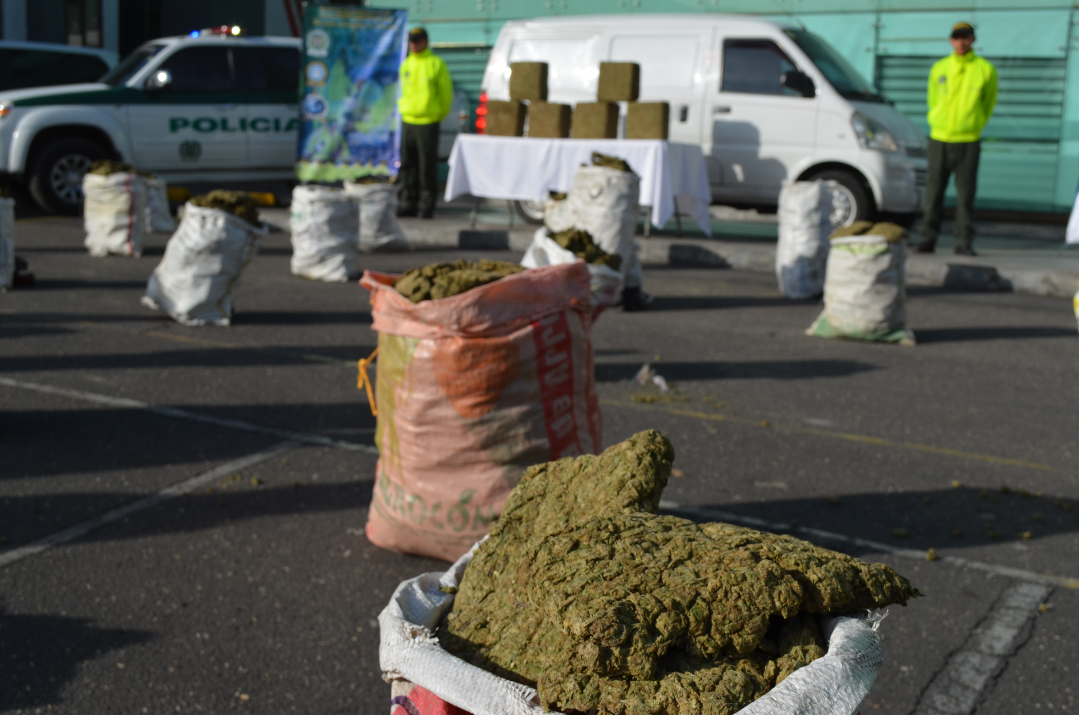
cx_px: 540
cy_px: 358
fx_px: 1301
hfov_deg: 45.0
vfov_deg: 30.7
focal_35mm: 44
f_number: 8
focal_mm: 29
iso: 100
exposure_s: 1/250
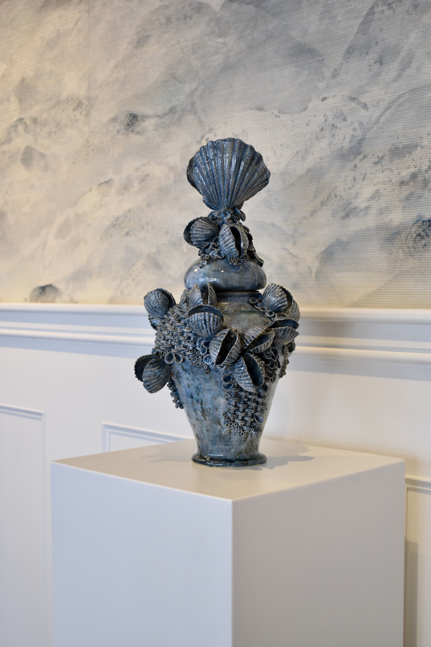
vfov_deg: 38.9
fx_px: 916
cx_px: 216
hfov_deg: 26.5
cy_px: 324
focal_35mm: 51
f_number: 4.5
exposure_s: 1/60
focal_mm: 34
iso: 640
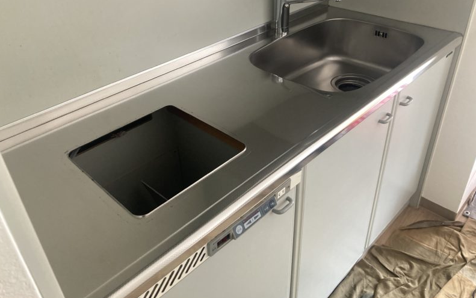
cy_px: 121
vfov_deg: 41.7
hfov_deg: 62.9
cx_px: 236
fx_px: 389
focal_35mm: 30
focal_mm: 3.99
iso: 200
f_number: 1.8
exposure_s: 1/60
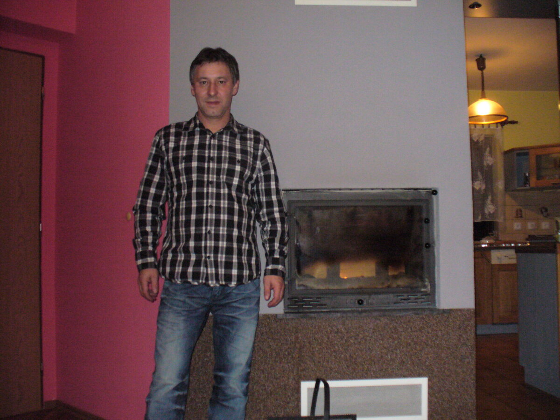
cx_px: 280
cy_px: 210
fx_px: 599
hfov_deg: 50.1
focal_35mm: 37
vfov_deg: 38.7
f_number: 2.8
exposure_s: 1/30
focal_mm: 6.1
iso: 400
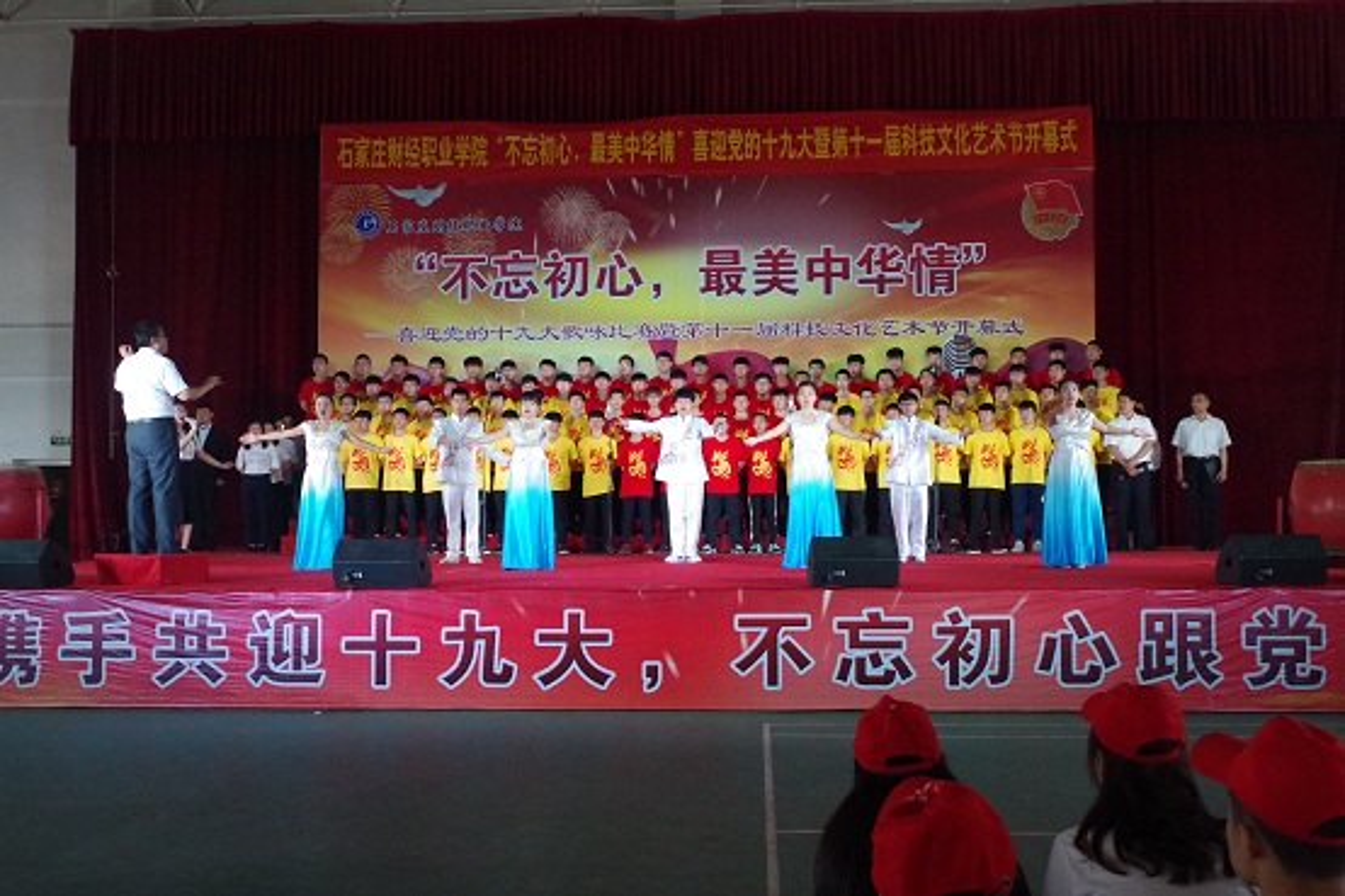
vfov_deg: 34.2
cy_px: 448
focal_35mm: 39
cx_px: 672
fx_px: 1457
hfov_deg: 49.6
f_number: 8
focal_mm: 26.25
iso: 3200
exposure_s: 1/200
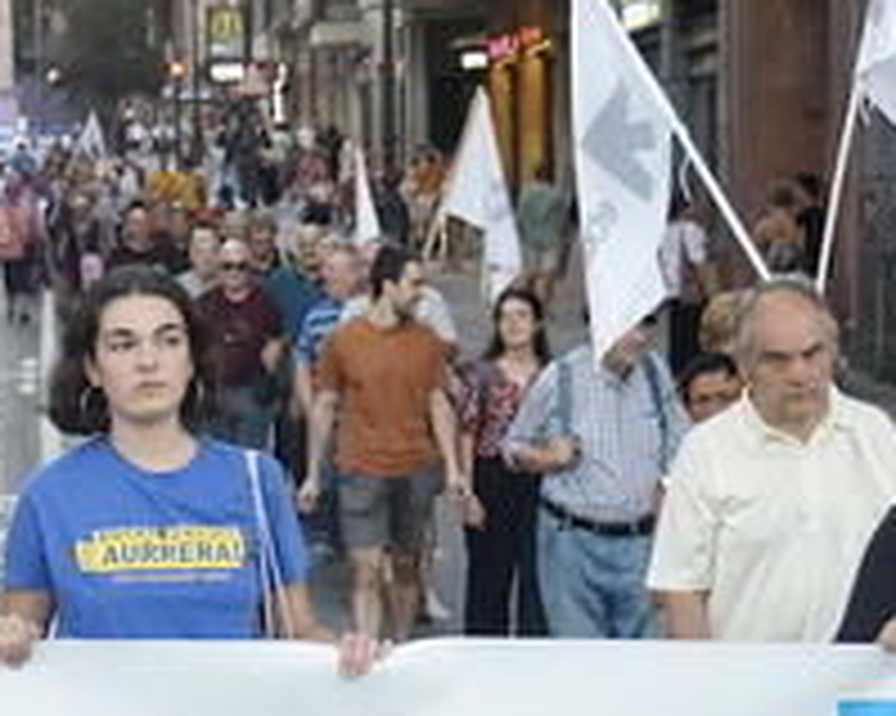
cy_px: 576
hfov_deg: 13.2
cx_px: 23
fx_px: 3817
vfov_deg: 10.7
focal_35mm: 144
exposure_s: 1/500
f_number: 4
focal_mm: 42
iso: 4000
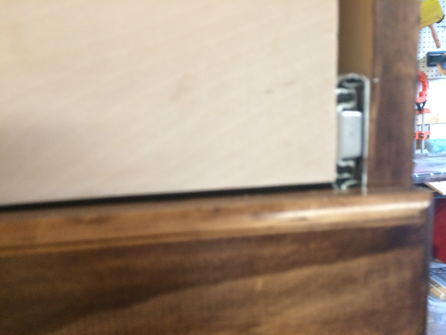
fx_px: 374
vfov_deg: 48.2
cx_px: 223
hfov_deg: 61.7
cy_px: 168
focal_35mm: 29
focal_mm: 4.15
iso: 250
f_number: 2.2
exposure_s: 1/30
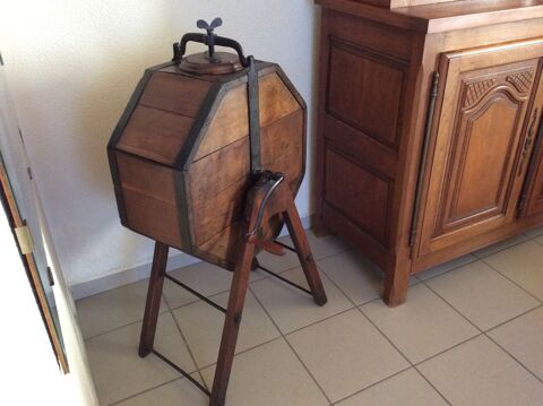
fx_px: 501
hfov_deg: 56.9
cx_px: 272
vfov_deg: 44.1
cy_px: 203
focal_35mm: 32
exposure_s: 1/25
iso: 250
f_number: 2.4
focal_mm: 3.3
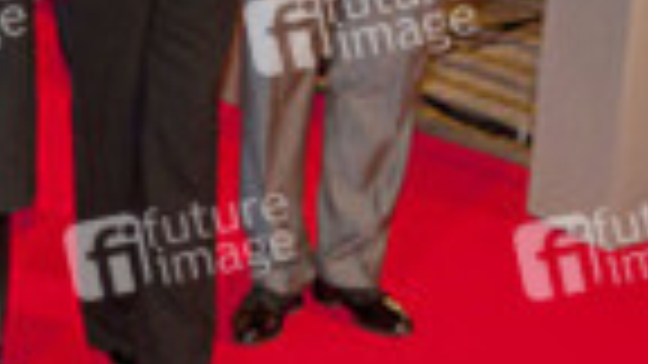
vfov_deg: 9.6
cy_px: -90
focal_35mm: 124
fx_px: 2131
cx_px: -212
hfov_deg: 16.3
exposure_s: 1/250
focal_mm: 38
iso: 1600
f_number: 4.5
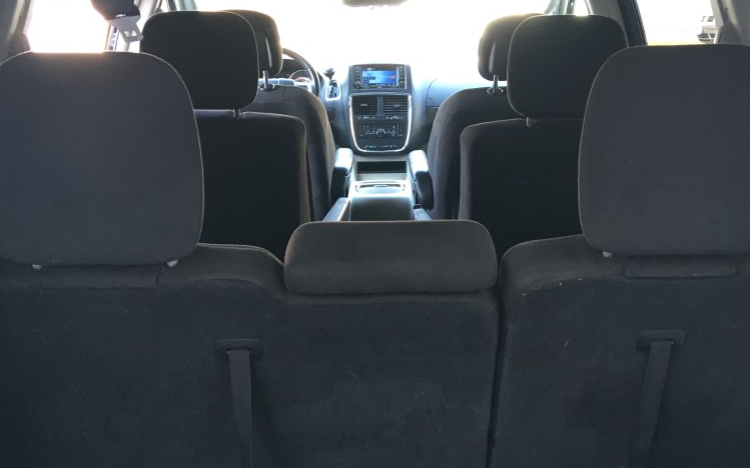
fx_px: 858
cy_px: 234
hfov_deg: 47.1
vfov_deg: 30.5
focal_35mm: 42
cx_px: 408
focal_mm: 4.15
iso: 64
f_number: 2.2
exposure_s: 1/30
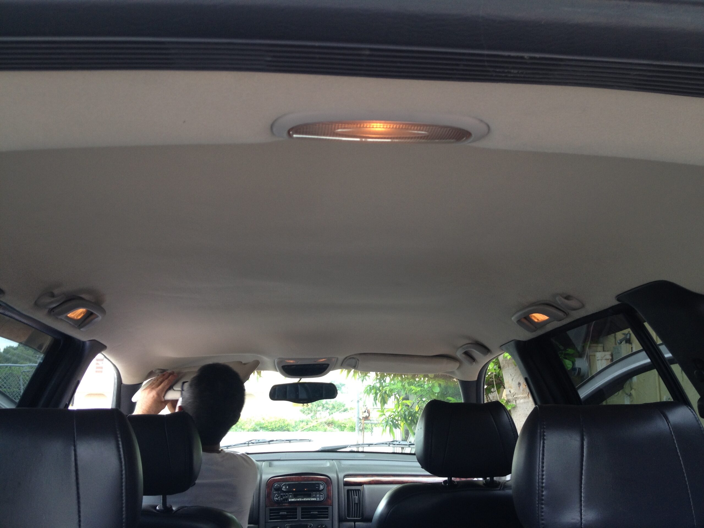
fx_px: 712
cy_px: 264
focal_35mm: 35
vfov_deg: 40.7
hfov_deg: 52.6
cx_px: 352
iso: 50
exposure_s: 1/40
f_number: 2.4
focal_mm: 4.28
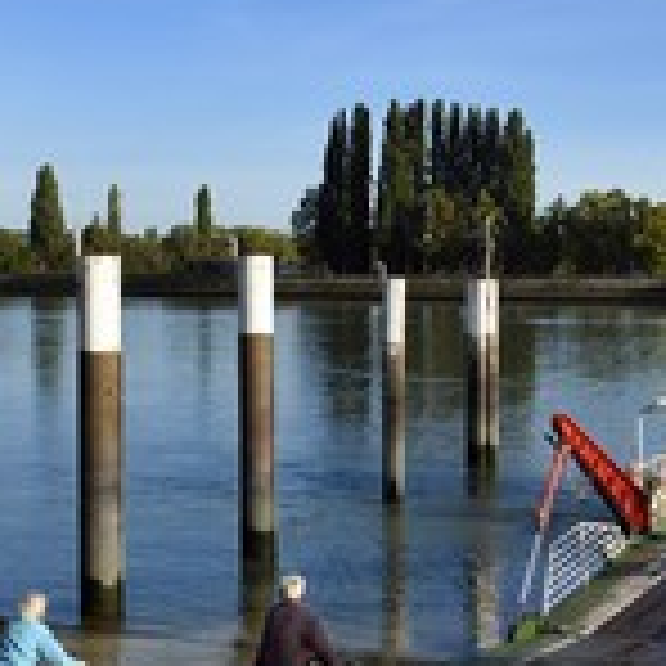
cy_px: 346
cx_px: 536
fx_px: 1785
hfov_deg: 20.9
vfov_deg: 21.1
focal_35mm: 82
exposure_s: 1/320
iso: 200
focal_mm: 34
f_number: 13
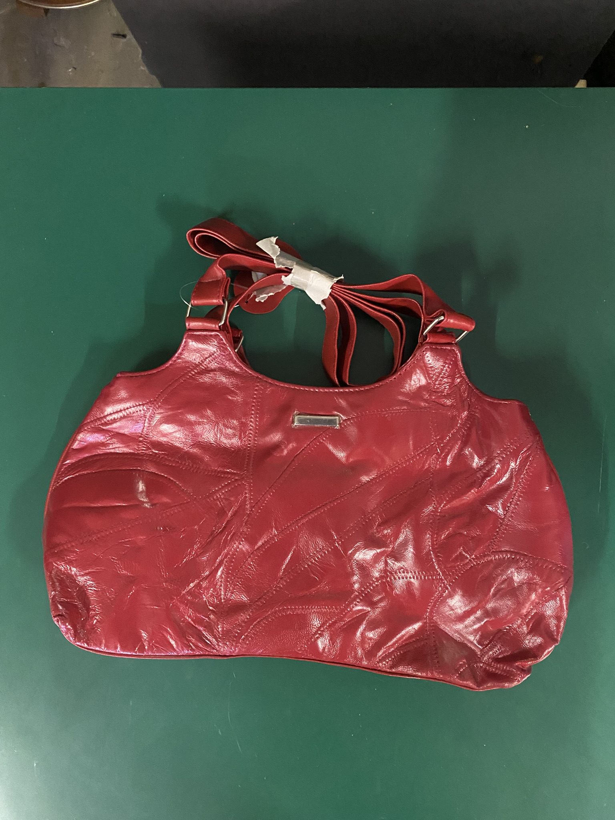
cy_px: 410
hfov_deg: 53.1
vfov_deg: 67.3
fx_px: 616
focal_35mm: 26
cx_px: 308
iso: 800
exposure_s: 1/25
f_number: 1.8
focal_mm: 4.25
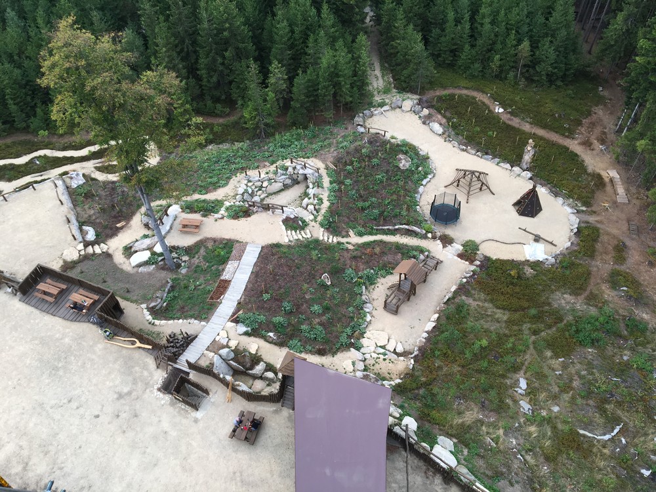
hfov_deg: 61.7
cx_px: 328
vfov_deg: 48.2
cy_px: 246
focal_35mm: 29
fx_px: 550
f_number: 2.2
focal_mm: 4.15
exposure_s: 1/196
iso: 25
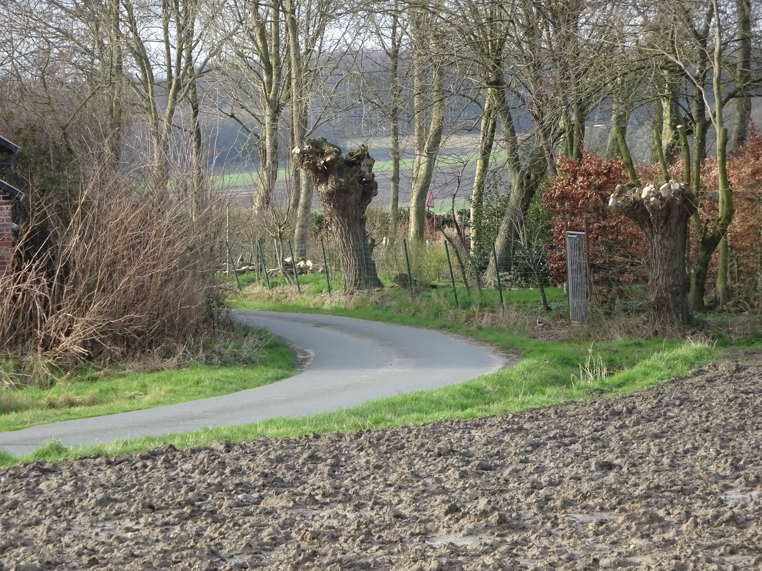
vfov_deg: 6.4
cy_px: 286
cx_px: 381
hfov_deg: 8.5
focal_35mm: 232
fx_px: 5107
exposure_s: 1/250
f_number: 6.3
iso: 320
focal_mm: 39.66
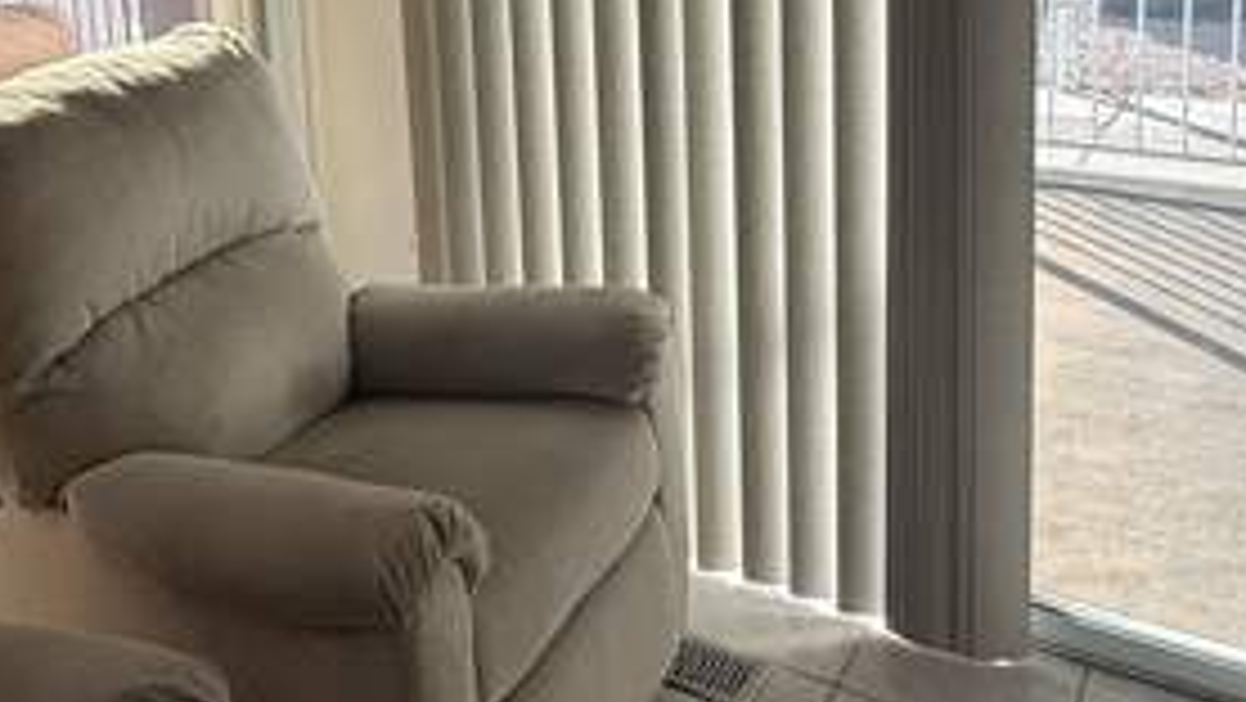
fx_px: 1454
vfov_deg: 25.5
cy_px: -36
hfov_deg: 44.3
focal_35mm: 44
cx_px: 265
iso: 50
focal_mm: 2.22
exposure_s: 1/202
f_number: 2.2
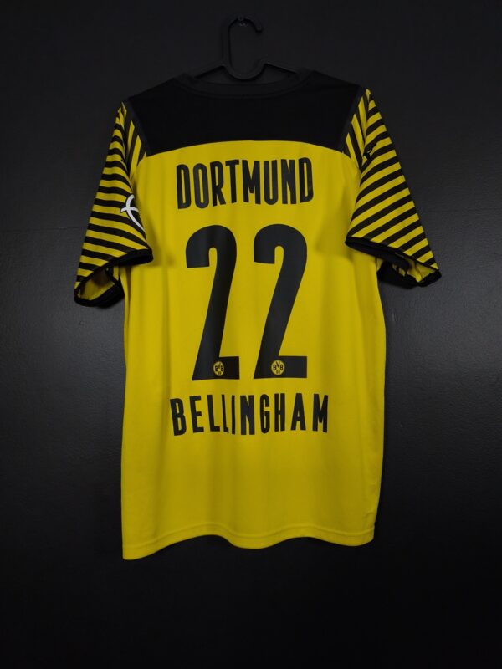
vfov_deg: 73.9
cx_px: 251
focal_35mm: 23
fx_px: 445
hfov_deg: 58.9
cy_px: 334
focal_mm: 6.57
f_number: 1.6
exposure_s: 1/125
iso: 400
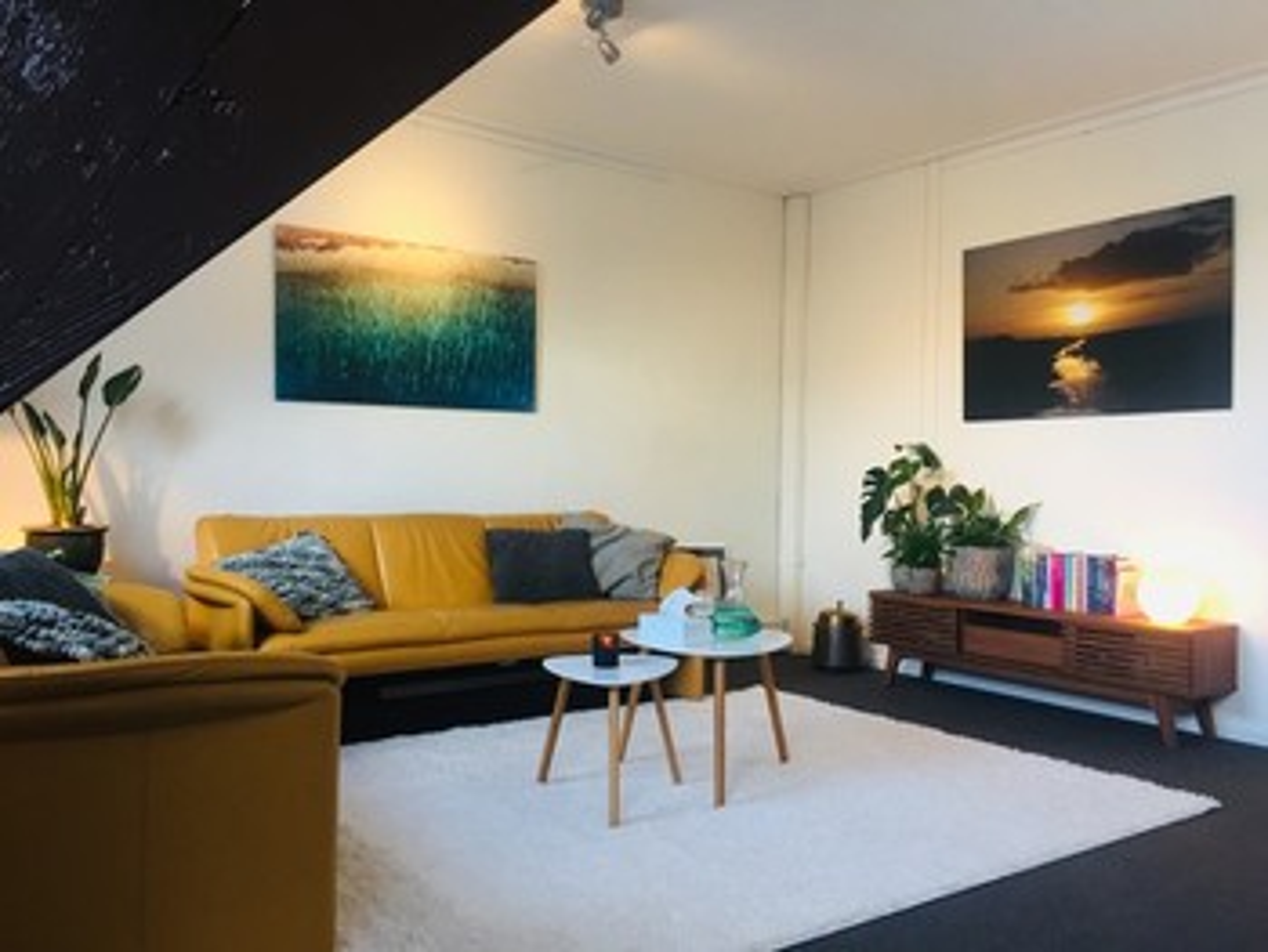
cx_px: 634
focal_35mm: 29
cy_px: 476
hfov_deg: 61.6
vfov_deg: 48.3
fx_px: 1063
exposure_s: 1/30
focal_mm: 4.15
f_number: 2.2
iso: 80
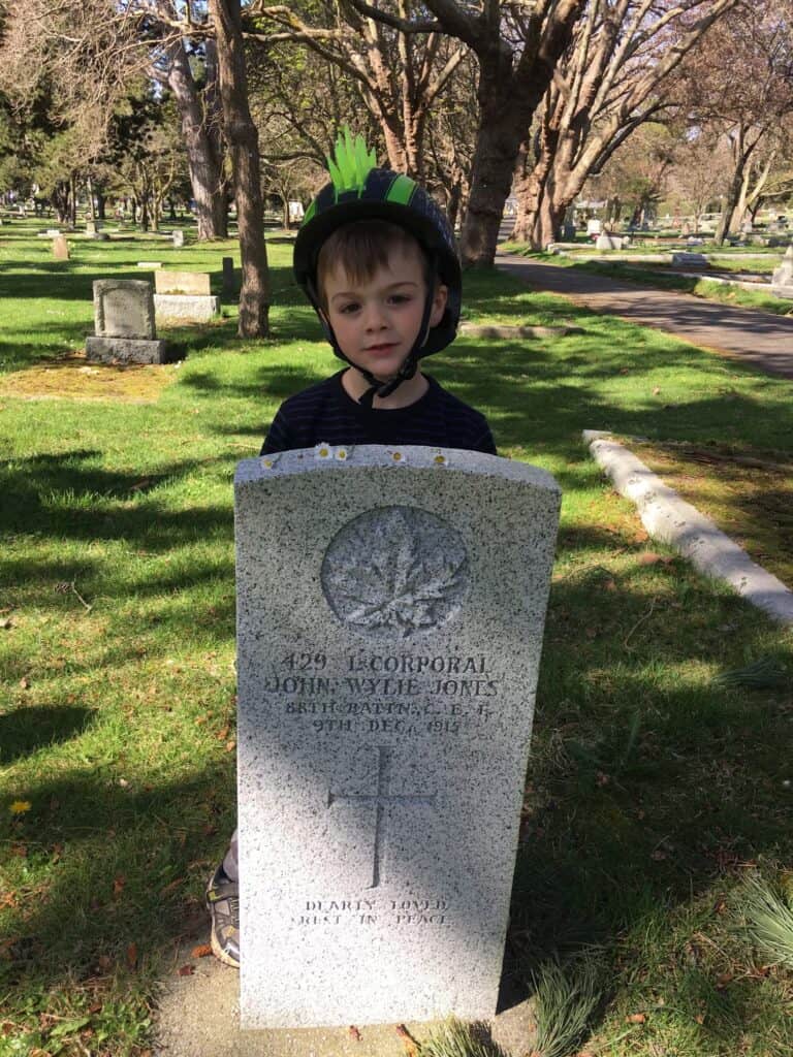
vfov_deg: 61.7
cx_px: 396
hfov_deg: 48.2
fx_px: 886
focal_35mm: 29
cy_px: 528
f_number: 2.2
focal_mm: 4.15
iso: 25
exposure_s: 1/368
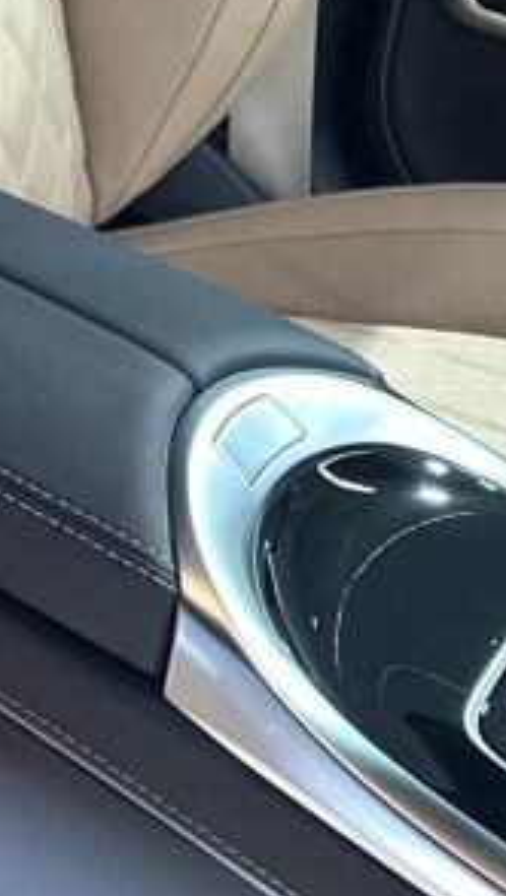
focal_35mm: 91
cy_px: -168
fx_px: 2164
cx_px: -1027
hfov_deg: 9.9
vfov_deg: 21.7
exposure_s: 1/60
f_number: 1.78
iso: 250
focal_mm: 6.86
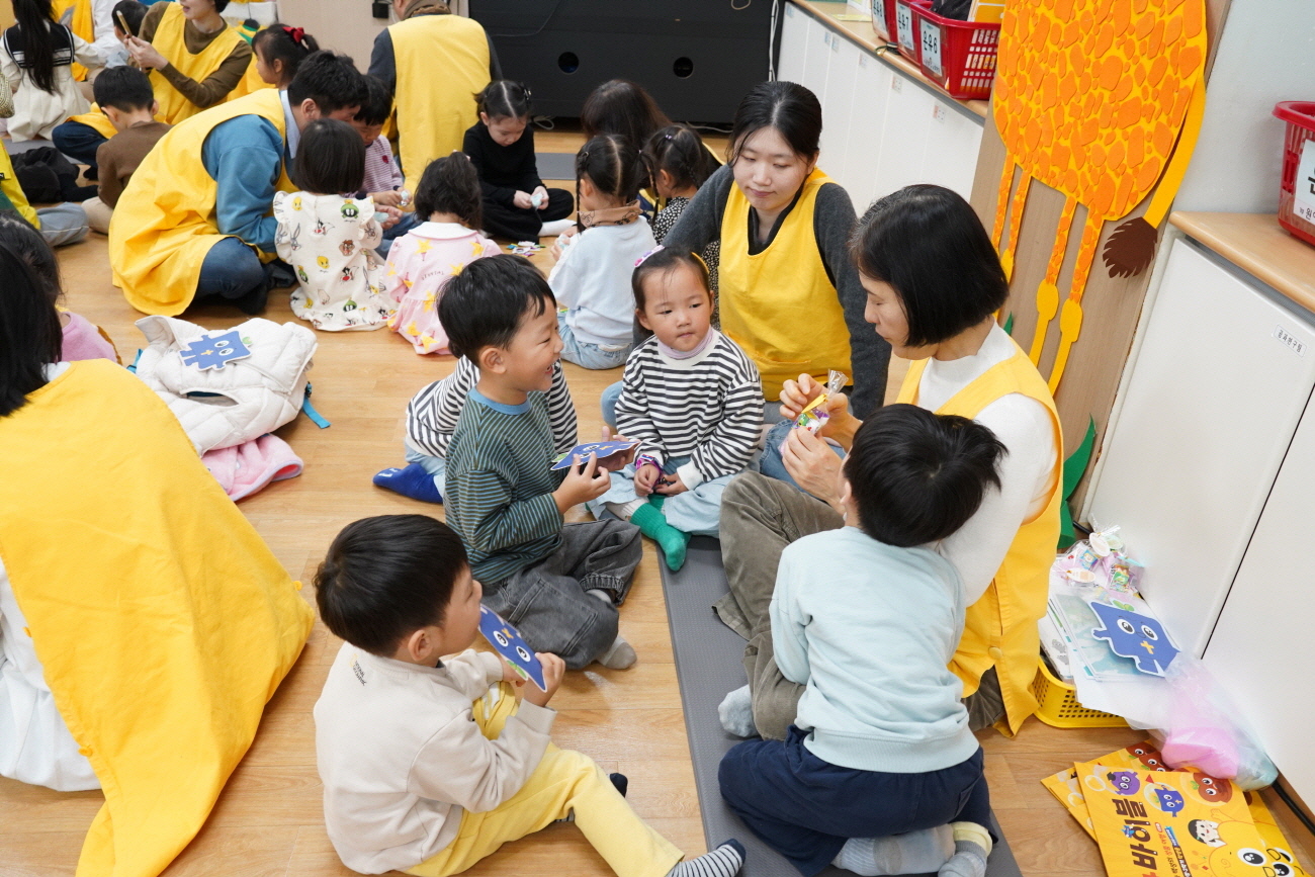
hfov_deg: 65.5
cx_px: 658
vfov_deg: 46.4
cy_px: 438
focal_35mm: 28
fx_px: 1023
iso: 2500
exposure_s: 1/60
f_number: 5.6
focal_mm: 28
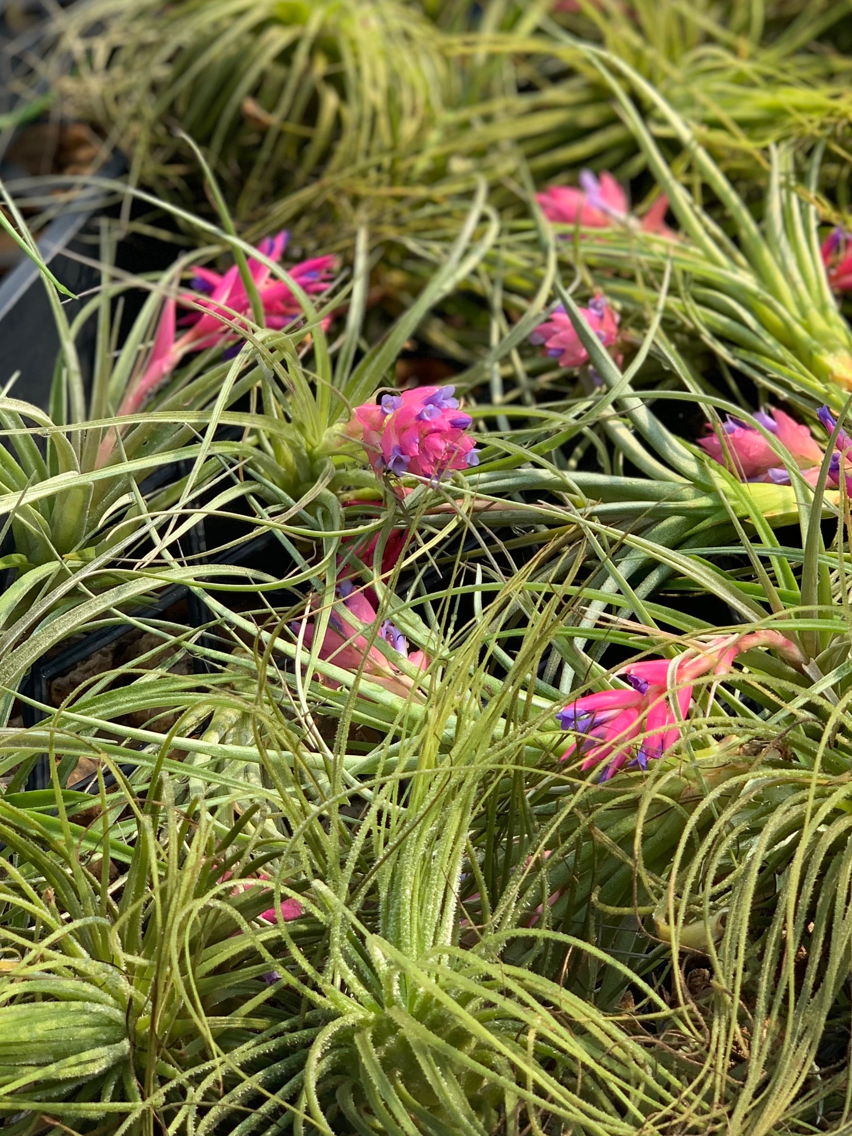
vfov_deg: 22.7
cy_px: 408
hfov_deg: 17.2
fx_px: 2823
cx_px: 468
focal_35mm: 86
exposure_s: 1/137
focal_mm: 6
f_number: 2.4
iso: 16
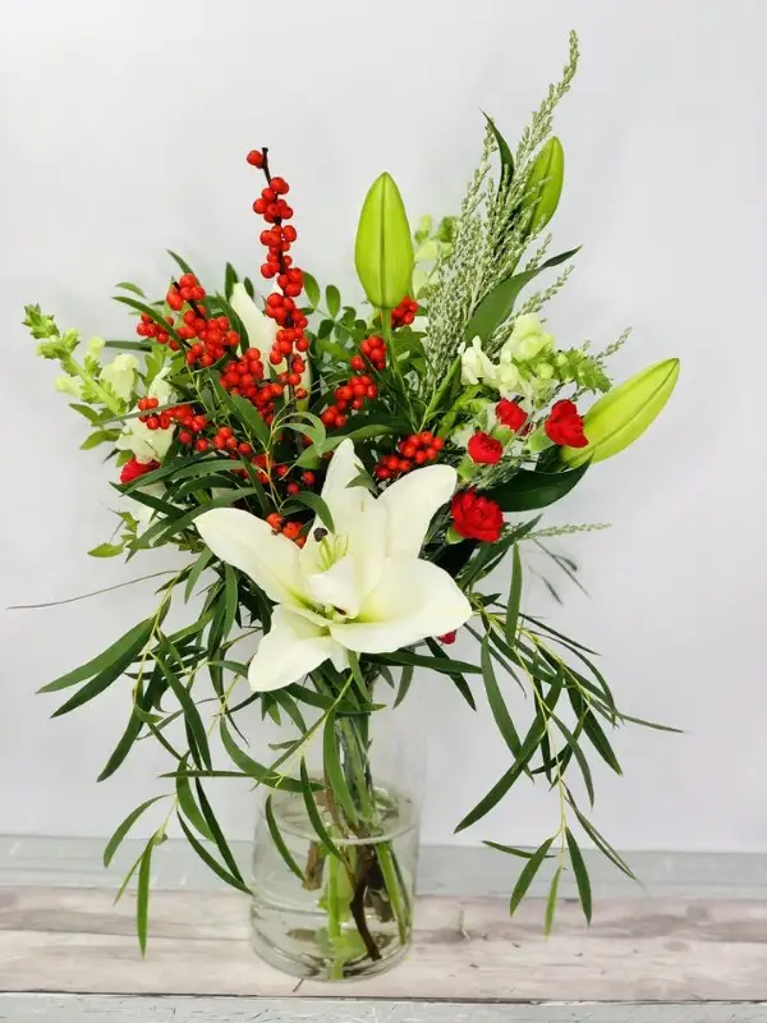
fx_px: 1536
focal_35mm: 52
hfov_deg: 28.0
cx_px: 384
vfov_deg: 36.8
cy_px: 512
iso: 20
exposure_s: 1/50
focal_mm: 6
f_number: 2.4
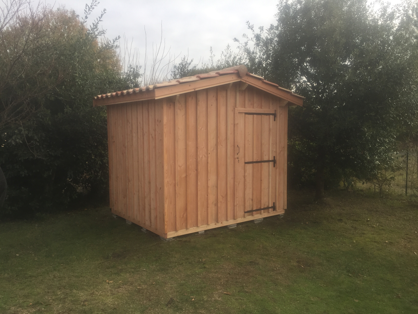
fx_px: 350
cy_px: 157
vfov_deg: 48.2
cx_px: 209
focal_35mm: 29
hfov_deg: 61.7
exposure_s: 1/807
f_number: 2.2
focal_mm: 4.15
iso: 32
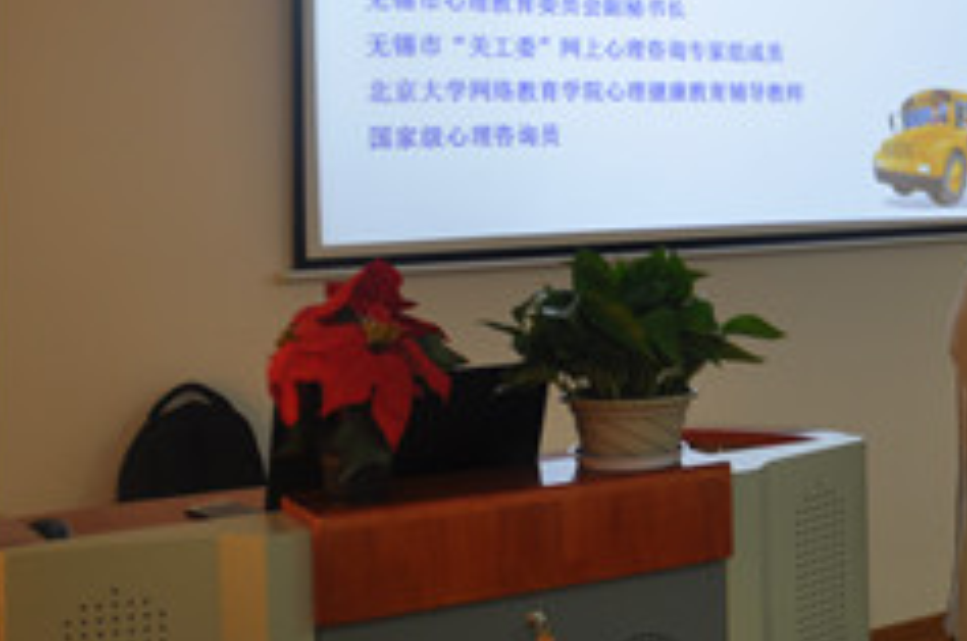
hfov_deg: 32.0
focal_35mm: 57
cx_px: 1000
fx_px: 1528
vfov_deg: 23.4
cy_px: 151
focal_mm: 18
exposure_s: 1/13
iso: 200
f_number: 3.5
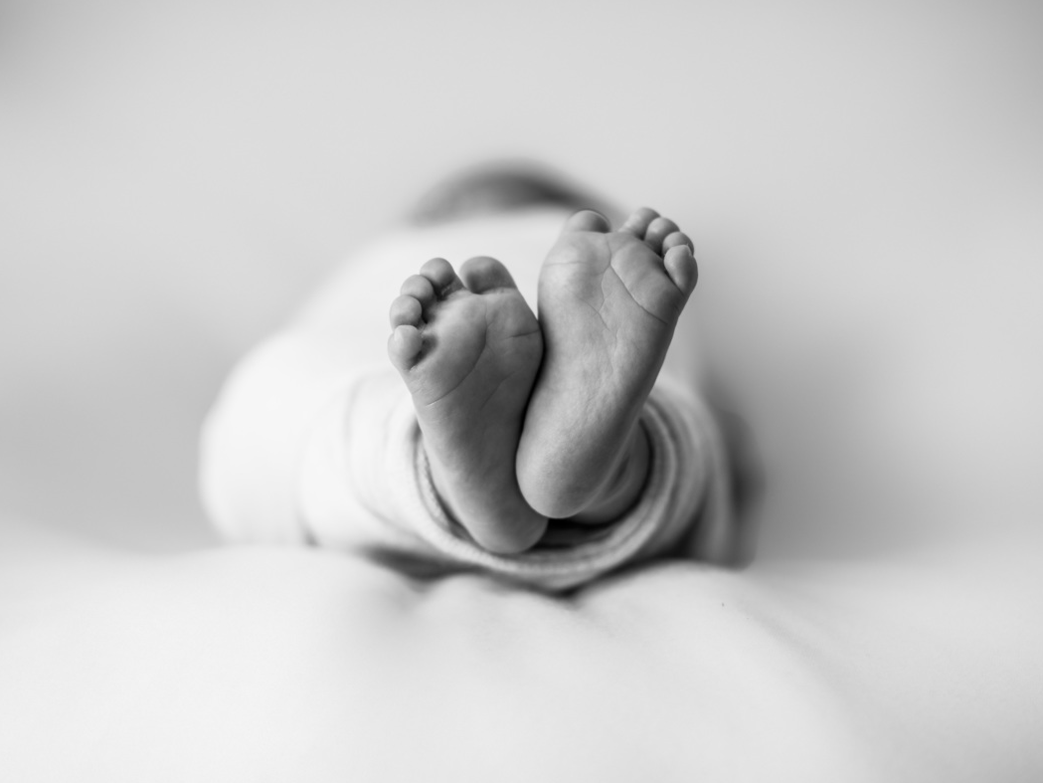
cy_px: 388
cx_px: 545
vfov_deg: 26.6
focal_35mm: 55
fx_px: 1657
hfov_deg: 34.9
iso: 500
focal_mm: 50
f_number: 2.5
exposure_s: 1/200
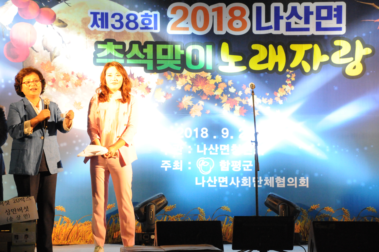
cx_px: 190
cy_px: 126
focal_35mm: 120
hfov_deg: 17.1
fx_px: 1262
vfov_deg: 11.4
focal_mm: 80
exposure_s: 1/60
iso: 3200
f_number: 5.3
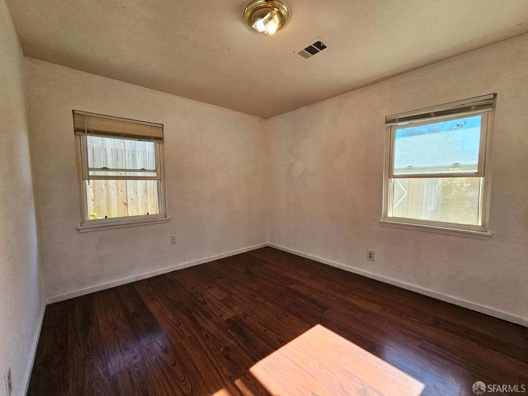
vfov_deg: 89.9
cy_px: 198
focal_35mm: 13
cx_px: 264
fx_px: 198
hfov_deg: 106.2
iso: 50
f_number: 2.2
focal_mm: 2.2
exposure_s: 1/200
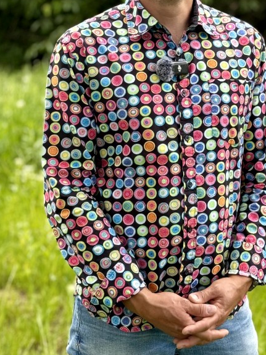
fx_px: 912
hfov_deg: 16.6
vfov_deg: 21.9
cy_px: 115
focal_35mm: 89
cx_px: 175
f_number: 1.78
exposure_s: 1/588
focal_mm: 6.76
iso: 64
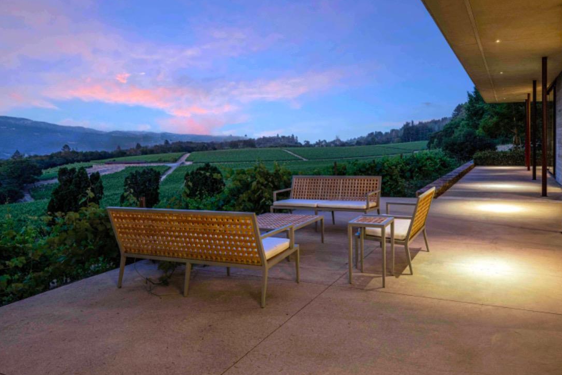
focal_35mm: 25
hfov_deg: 70.2
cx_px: 356
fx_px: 390
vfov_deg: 50.8
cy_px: 141
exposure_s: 2
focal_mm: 18
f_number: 9
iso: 250
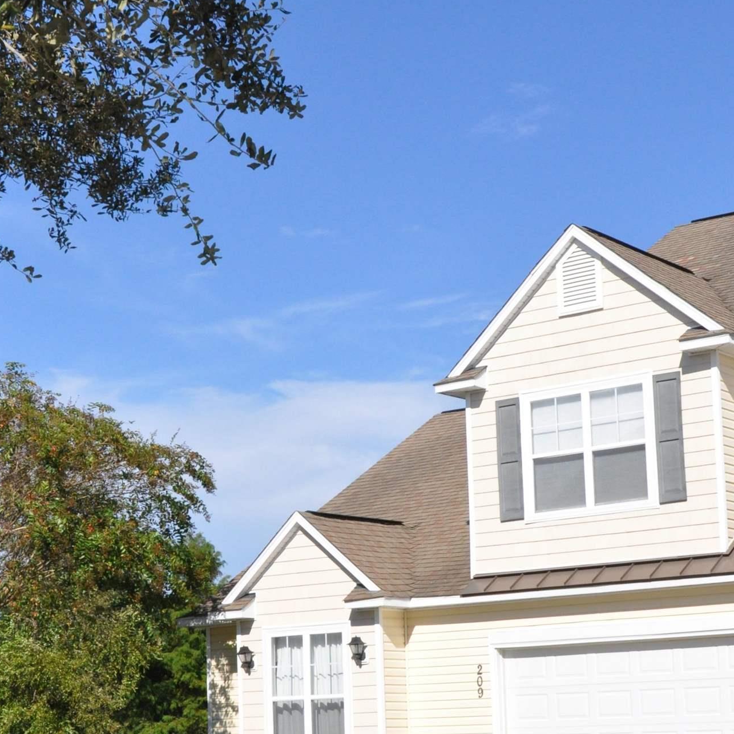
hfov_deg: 22.8
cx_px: 332
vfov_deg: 22.6
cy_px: 532
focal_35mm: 76
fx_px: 1824
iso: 1000
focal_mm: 25
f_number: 16
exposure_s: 1/1000
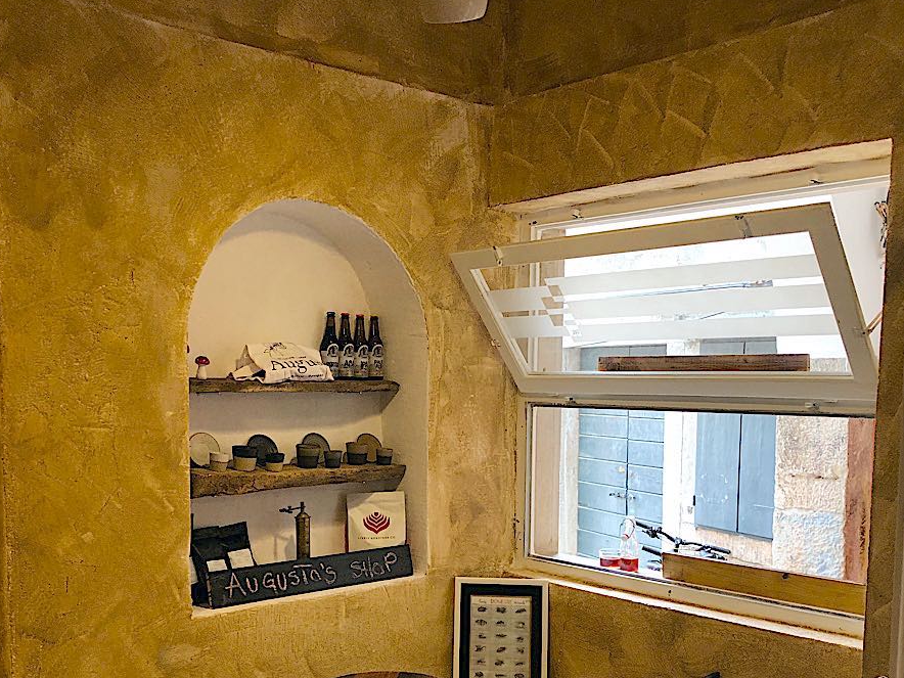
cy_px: 473
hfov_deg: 49.0
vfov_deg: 37.2
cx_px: 447
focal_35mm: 38
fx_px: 992
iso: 25
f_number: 1.8
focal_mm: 3.99
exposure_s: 1/33
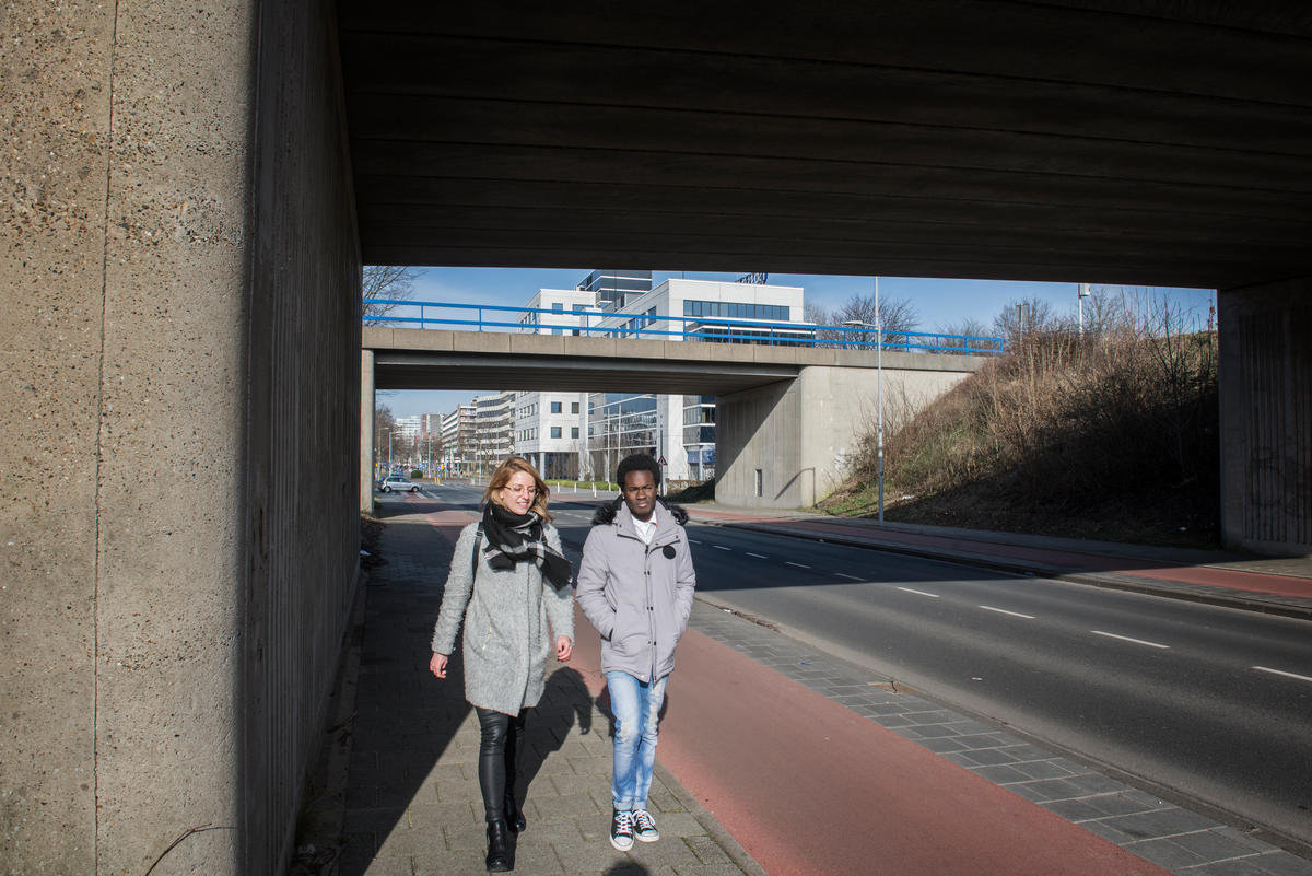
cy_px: 438
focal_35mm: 24
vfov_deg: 53.2
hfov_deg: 73.7
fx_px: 875
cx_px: 656
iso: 500
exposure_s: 1/500
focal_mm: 24
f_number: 11
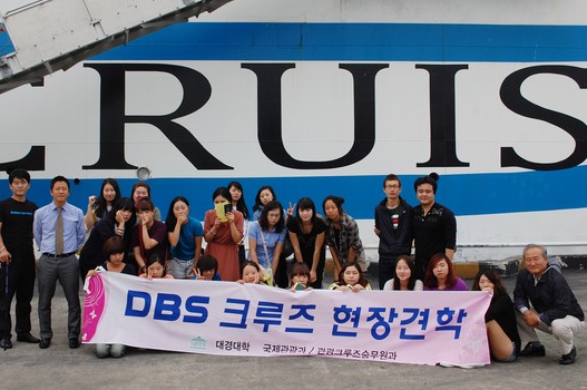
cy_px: 169
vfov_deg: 32.5
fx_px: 668
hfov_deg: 47.4
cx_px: 276
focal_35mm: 41
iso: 200
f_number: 8
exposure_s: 1/250
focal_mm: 24
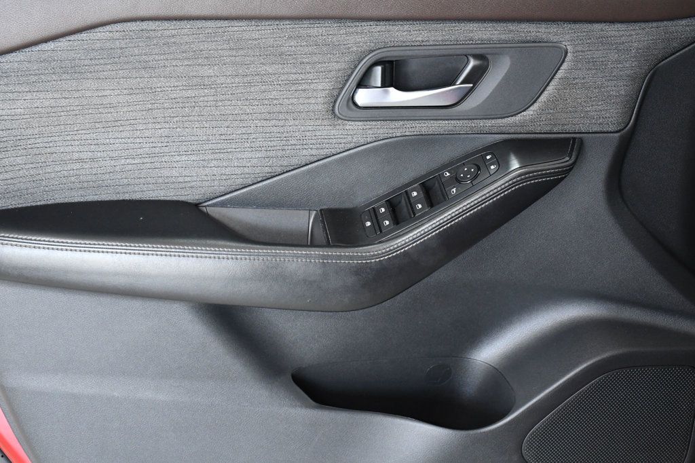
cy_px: 232
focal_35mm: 60
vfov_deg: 22.6
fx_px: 1158
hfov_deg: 33.4
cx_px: 348
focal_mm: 40
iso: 2500
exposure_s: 1/125
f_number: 5.6
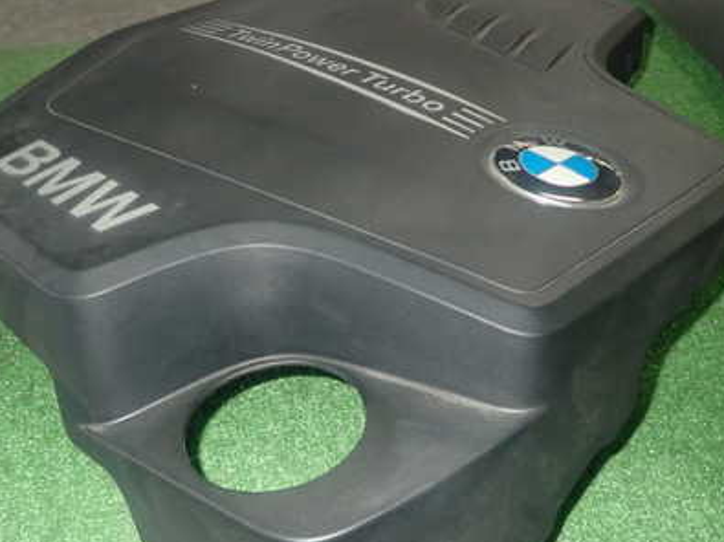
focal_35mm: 38
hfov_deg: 48.8
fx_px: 795
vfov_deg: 37.5
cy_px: 337
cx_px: 301
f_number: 5.6
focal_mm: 4.5
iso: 500
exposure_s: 1/30
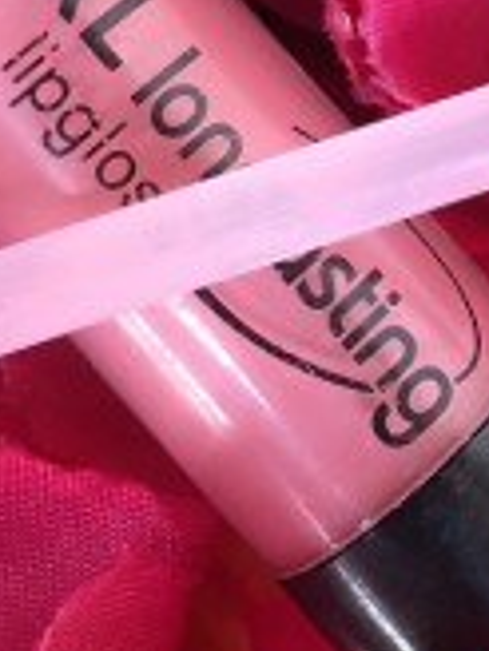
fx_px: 1997
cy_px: -4
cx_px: 415
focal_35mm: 106
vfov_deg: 18.1
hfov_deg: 13.9
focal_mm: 4.15
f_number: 2.2
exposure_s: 1/33
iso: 80
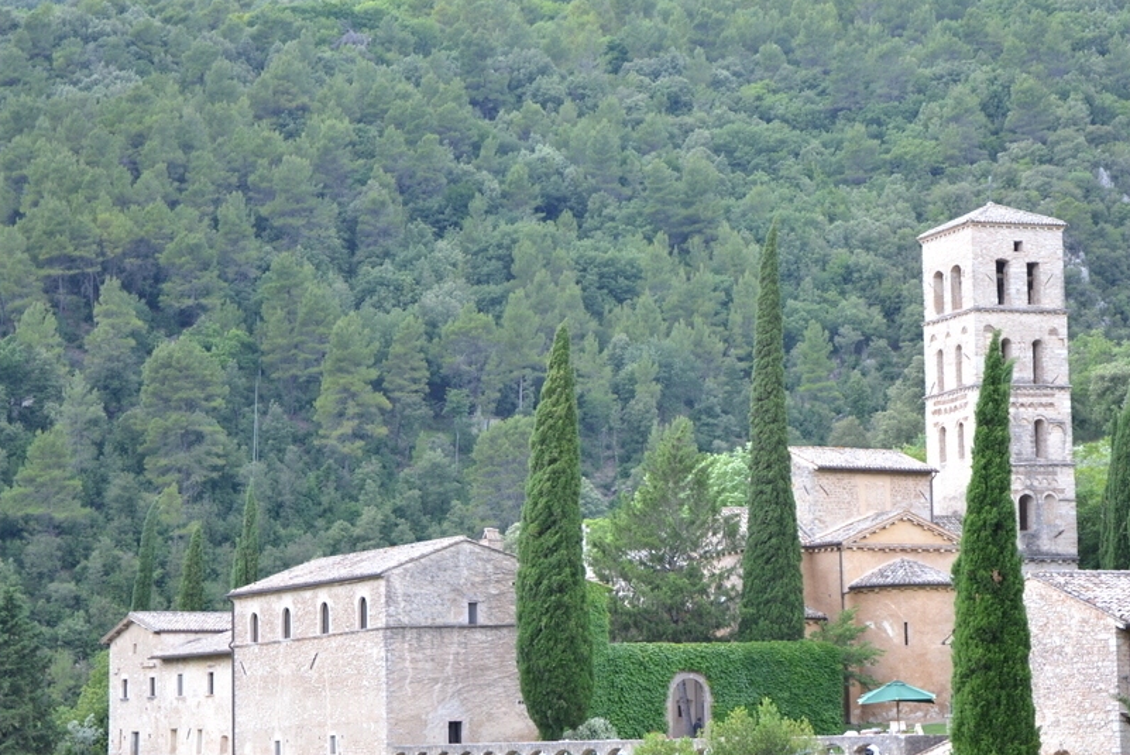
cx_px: 690
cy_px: 479
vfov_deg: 14.9
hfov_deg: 22.1
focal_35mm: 92
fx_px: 2889
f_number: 5.6
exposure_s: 1/125
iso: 220
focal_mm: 48
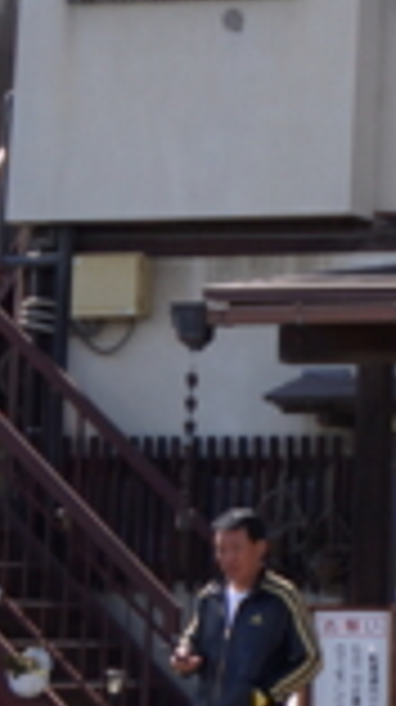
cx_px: 1080
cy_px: 52
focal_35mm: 144
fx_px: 2695
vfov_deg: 14.8
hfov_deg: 7.6
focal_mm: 18
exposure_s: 1/250
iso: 100
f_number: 8
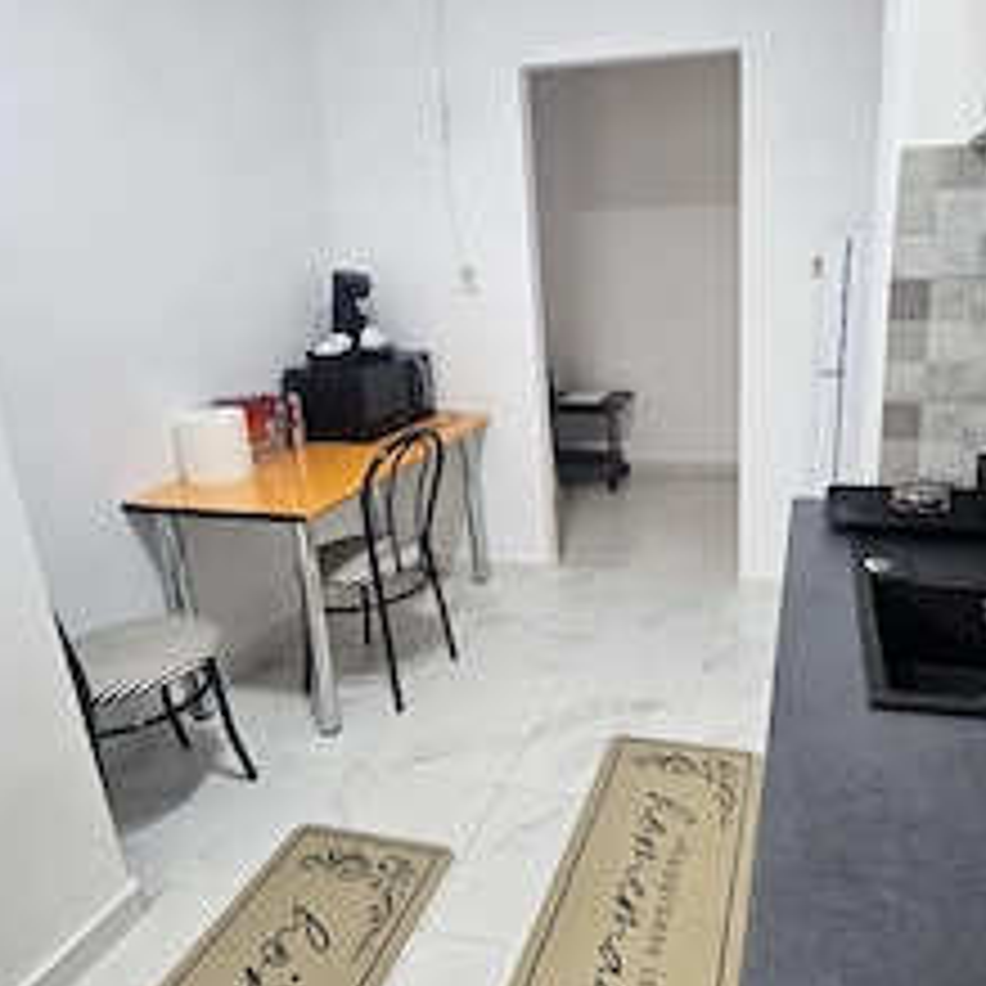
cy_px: 464
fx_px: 677
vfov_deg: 72.1
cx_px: 621
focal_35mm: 21
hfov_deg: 70.9
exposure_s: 1/50.3
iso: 125
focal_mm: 2.2
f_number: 2.2
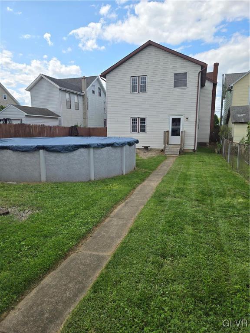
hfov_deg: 58.9
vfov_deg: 73.9
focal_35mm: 23
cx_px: 125
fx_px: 221
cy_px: 166
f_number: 1.8
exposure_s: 1/1286
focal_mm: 5.4
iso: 25
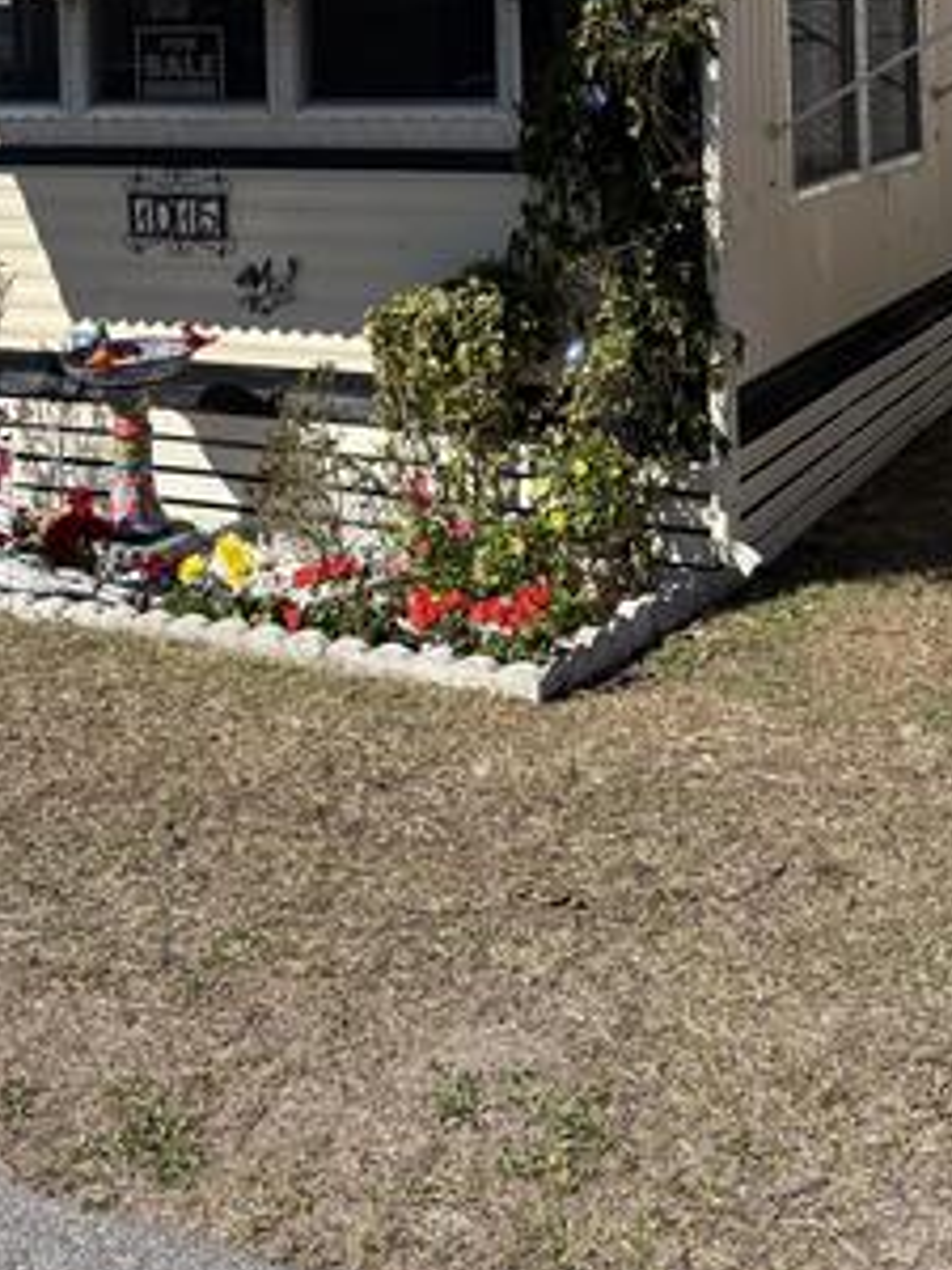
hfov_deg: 28.0
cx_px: 504
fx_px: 1907
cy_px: 30
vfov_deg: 33.9
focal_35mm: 52
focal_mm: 5.96
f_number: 1.6
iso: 50
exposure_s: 1/3125
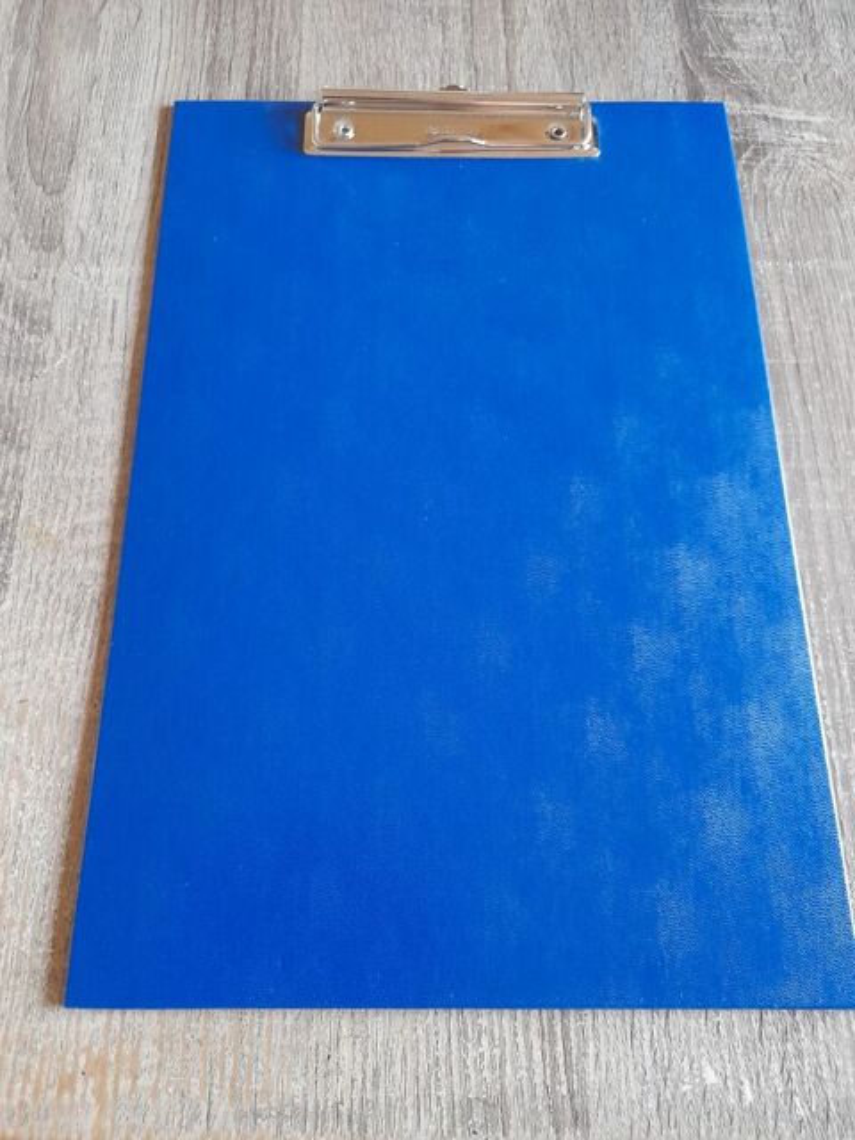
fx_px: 823
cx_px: 428
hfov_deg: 54.9
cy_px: 570
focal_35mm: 25
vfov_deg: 69.4
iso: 400
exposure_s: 1/25
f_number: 2
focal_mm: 4.6
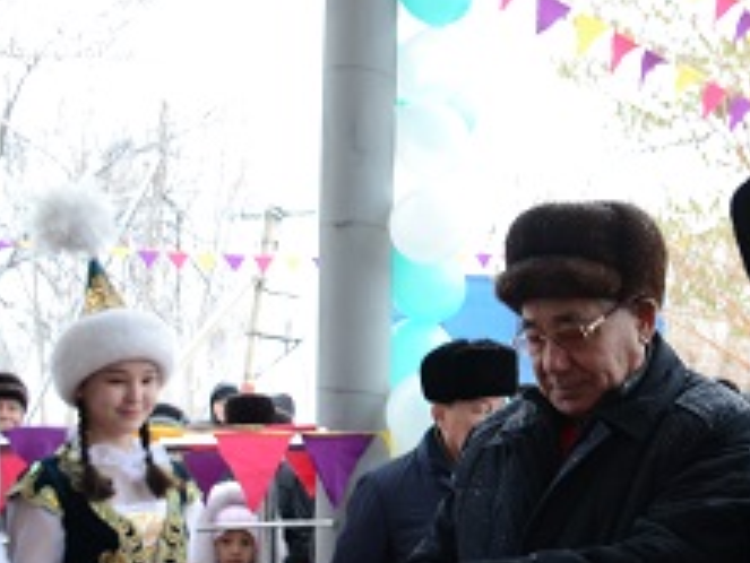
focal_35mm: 61
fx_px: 1322
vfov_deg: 23.9
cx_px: 830
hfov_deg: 28.7
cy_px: 380
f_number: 4
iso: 200
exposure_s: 1/60
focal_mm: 18
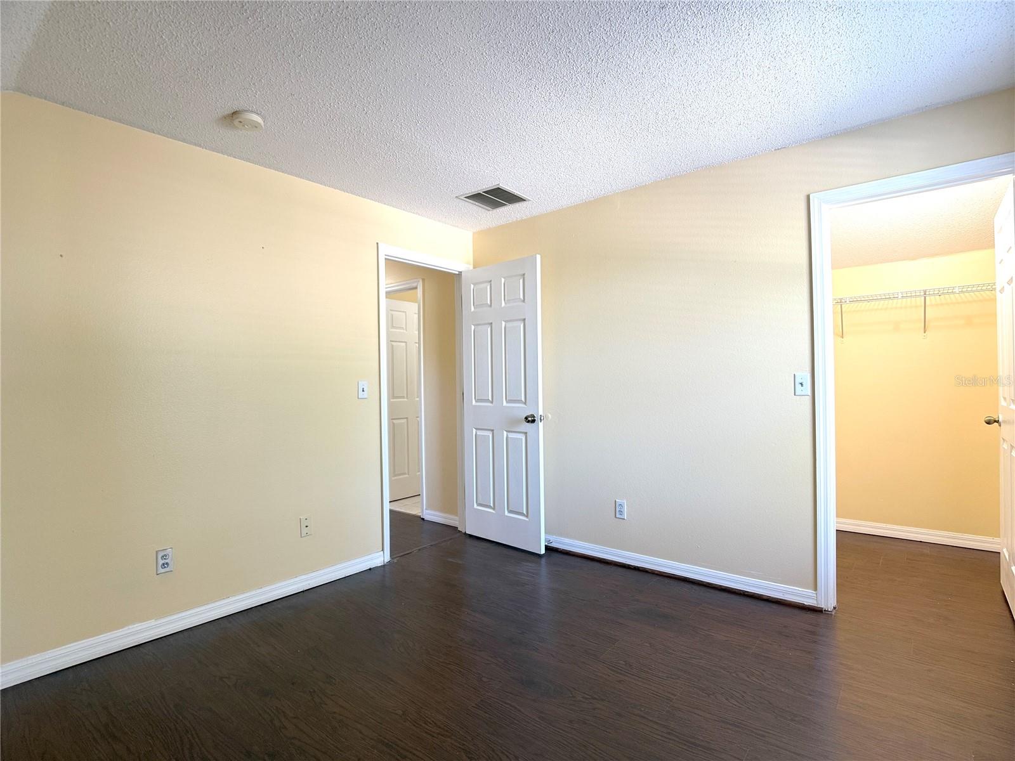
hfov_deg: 71.6
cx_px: 508
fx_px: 704
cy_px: 380
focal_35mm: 24
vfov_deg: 56.8
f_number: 1.78
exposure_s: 1/60
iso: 125
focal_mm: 6.76
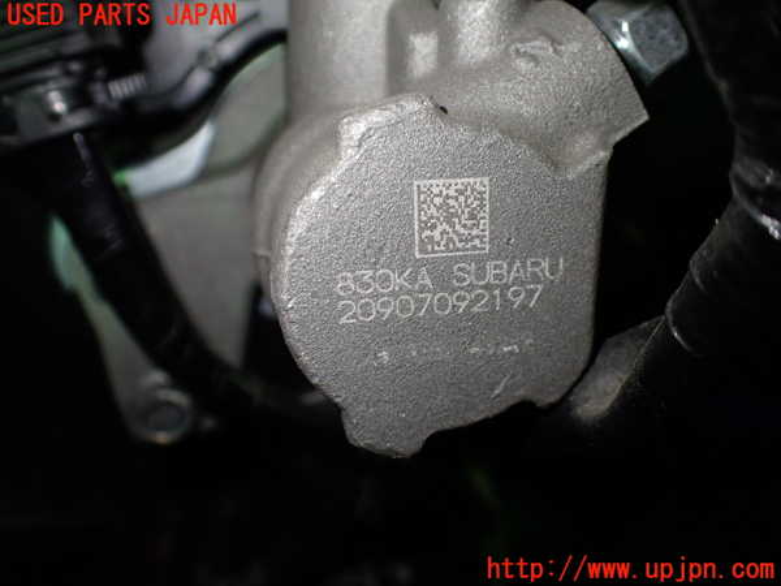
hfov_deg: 60.0
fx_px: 677
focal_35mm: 30
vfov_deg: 46.8
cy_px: 293
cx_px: 390
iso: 250
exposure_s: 1/125
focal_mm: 5.4
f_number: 2.3
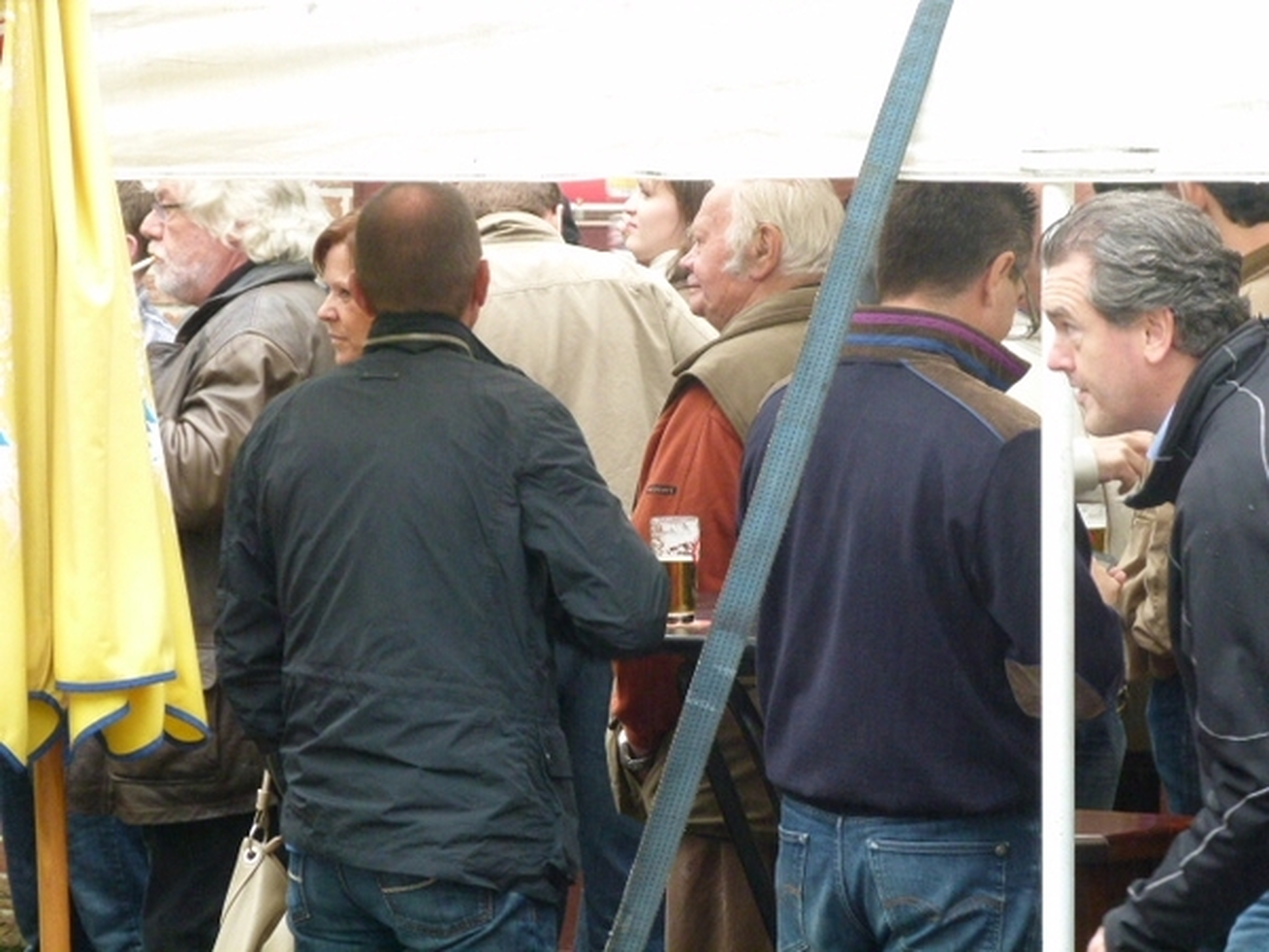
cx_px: 634
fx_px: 8615
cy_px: 476
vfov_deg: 6.3
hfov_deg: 8.4
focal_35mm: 235
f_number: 3.9
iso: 320
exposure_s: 1/80
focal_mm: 42.2
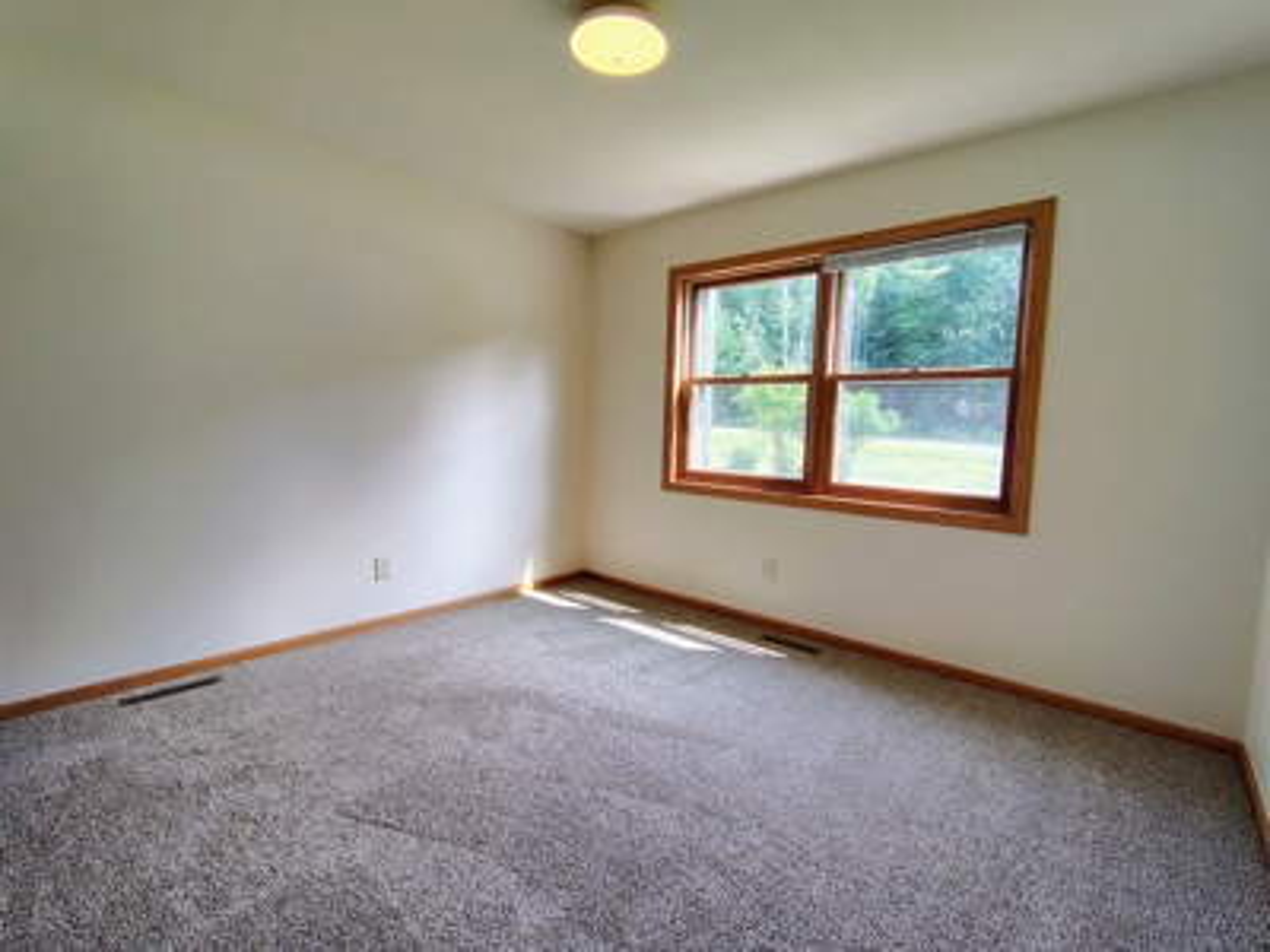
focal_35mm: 16
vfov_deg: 78.1
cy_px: 476
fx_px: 587
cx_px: 635
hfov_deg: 94.5
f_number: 2.2
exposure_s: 1/120
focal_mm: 2.13
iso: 270
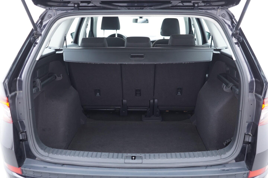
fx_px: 268
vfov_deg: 36.9
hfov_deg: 53.1
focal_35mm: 36
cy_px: 89
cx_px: 134
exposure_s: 1/40
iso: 400
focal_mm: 24
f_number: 2.8
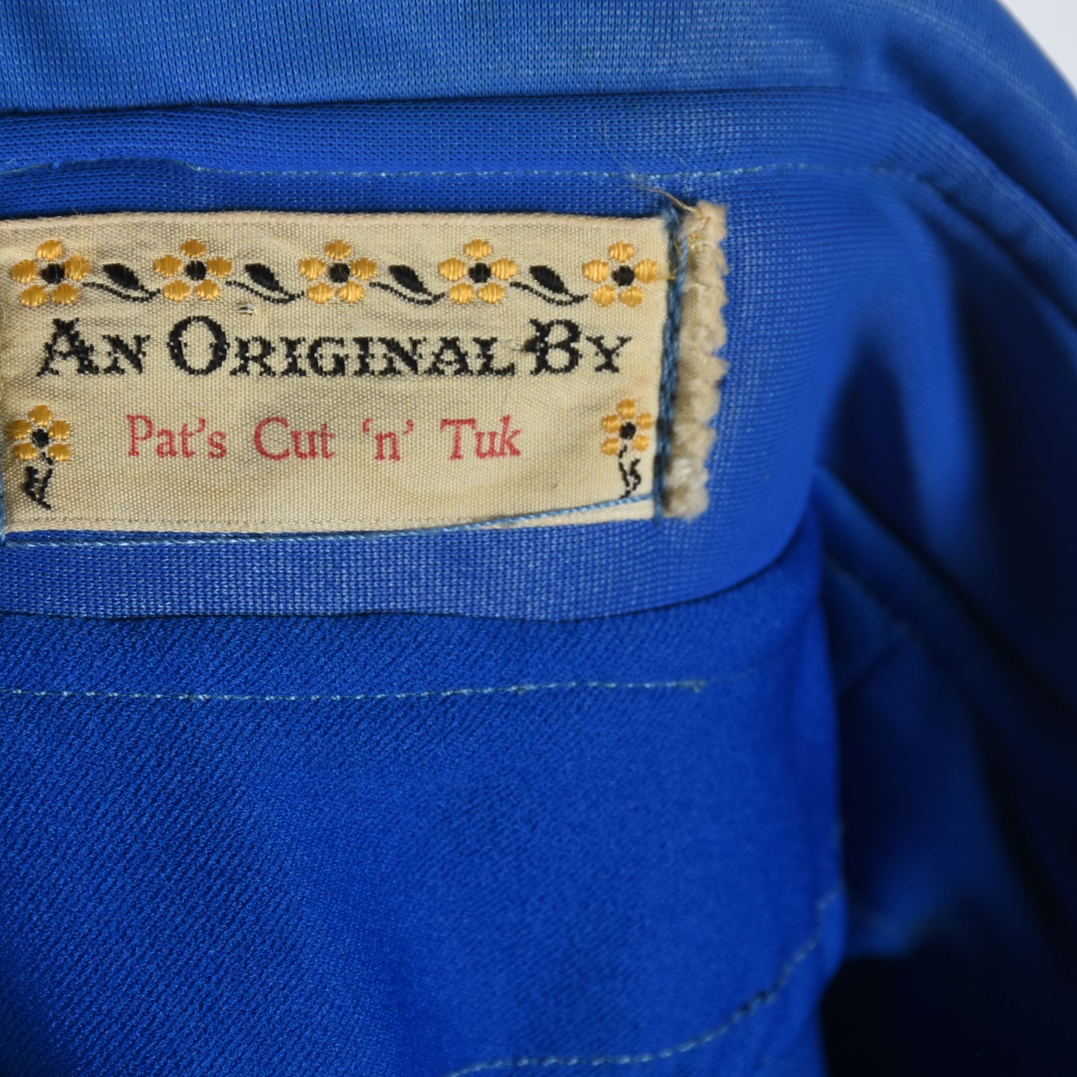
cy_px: 538
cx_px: 574
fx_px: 7814
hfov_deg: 7.9
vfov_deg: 7.9
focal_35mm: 222
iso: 320
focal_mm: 116
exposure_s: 1/125
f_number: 14
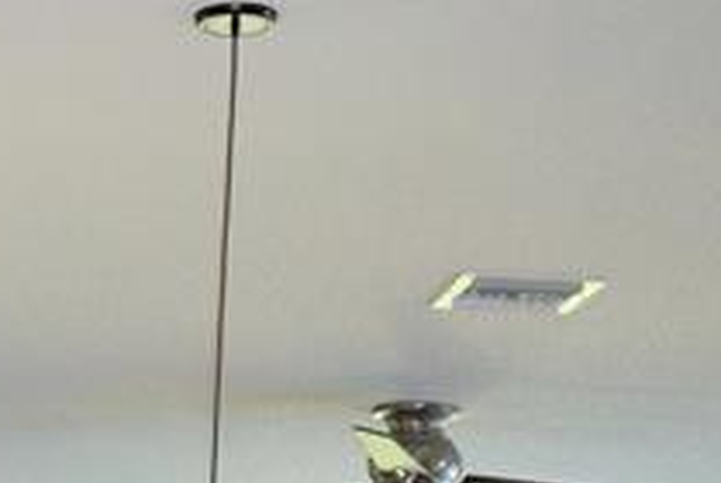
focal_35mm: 132
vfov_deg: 9.8
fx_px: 2647
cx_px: -707
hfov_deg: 13.4
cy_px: 890
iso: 720
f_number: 5.6
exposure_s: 1/125
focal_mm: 18
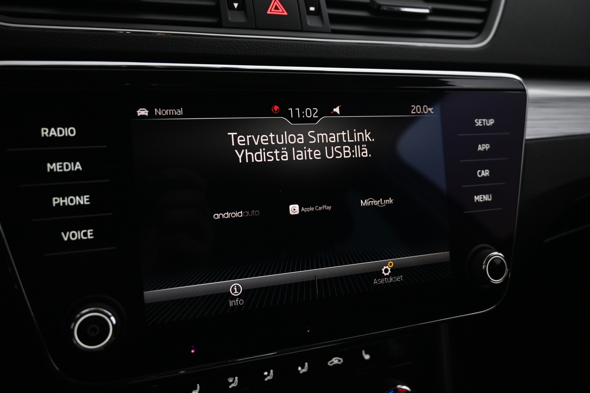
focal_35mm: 29
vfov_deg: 44.6
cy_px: 196
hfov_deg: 63.2
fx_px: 479
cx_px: 295
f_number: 3.8
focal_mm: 19.5
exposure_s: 1/30
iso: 1600
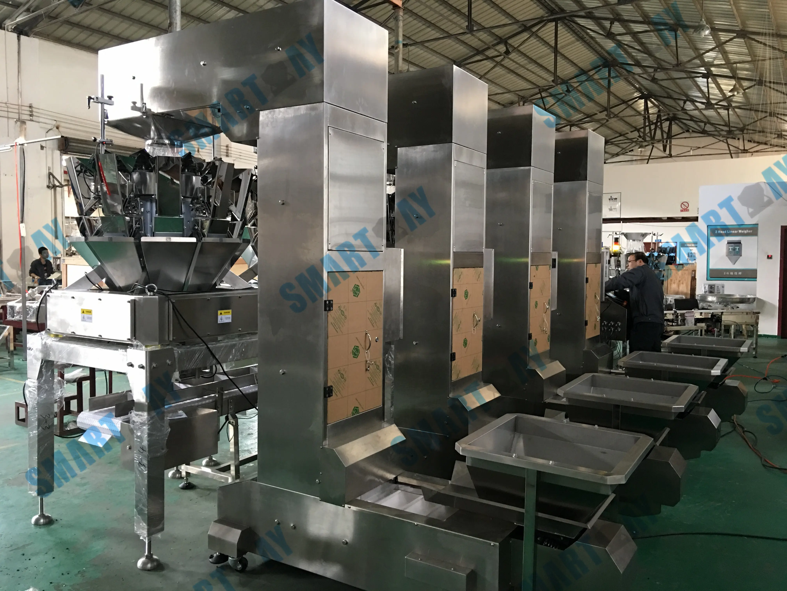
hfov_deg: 61.7
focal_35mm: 29
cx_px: 394
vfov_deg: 48.2
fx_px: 659
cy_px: 296
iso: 100
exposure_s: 1/17
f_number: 2.2
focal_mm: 4.15
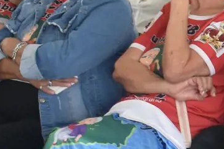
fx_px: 1493
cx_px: 611
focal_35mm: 240
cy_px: 240
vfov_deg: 5.7
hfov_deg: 7.7
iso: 400
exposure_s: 1/80
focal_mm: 24
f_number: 5
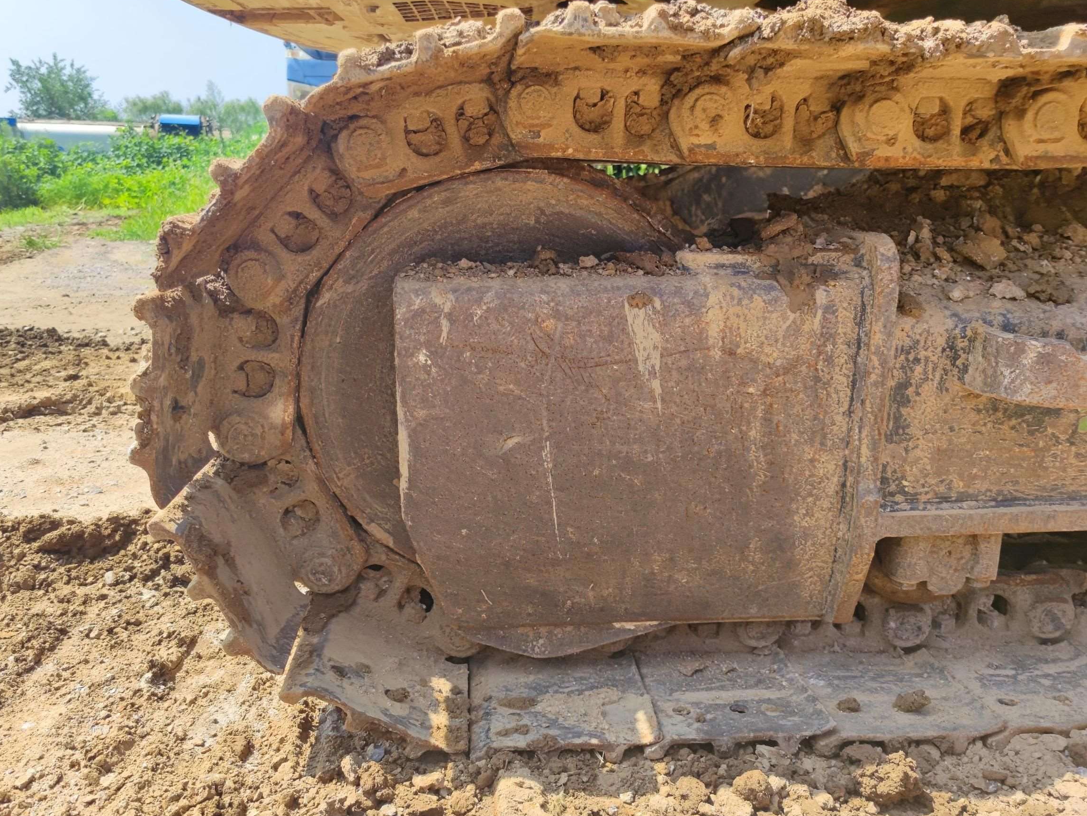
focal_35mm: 29
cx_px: 497
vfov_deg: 48.3
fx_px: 911
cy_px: 418
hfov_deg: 61.5
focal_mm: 5.58
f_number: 1.6
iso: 50
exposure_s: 1/1250
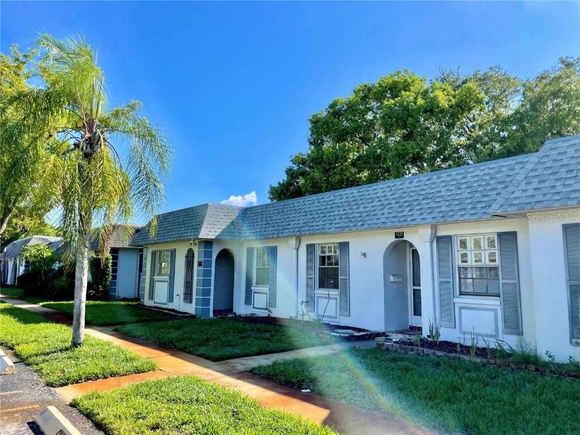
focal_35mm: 26
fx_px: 436
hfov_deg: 67.3
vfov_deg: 53.1
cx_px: 290
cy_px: 218
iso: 32
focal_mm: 4.2
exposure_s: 1/2564
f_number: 1.6
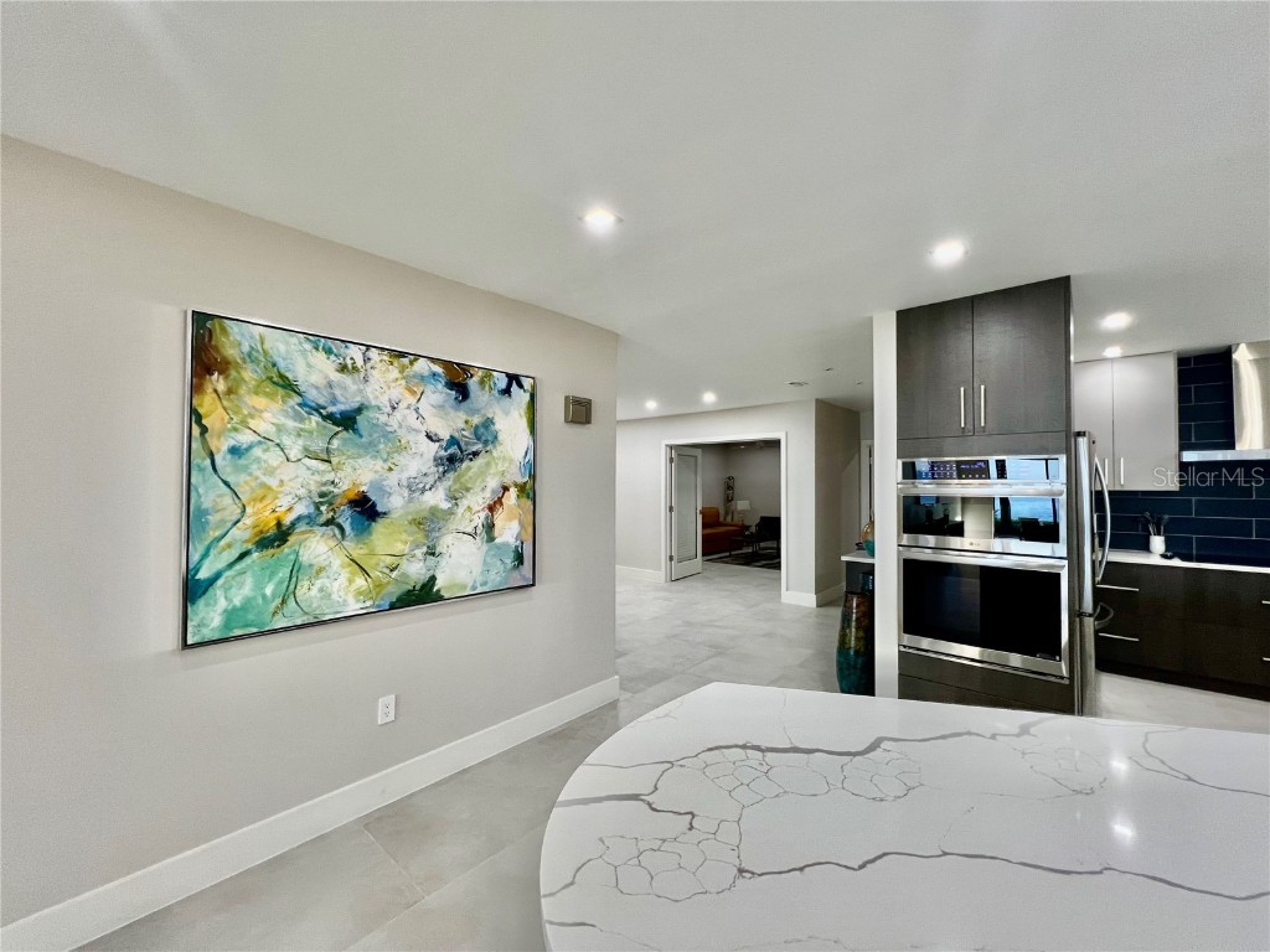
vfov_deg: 89.9
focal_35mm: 13
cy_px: 476
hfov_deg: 106.2
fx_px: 477
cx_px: 635
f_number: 1.8
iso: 160
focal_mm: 1.57
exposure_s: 1/60
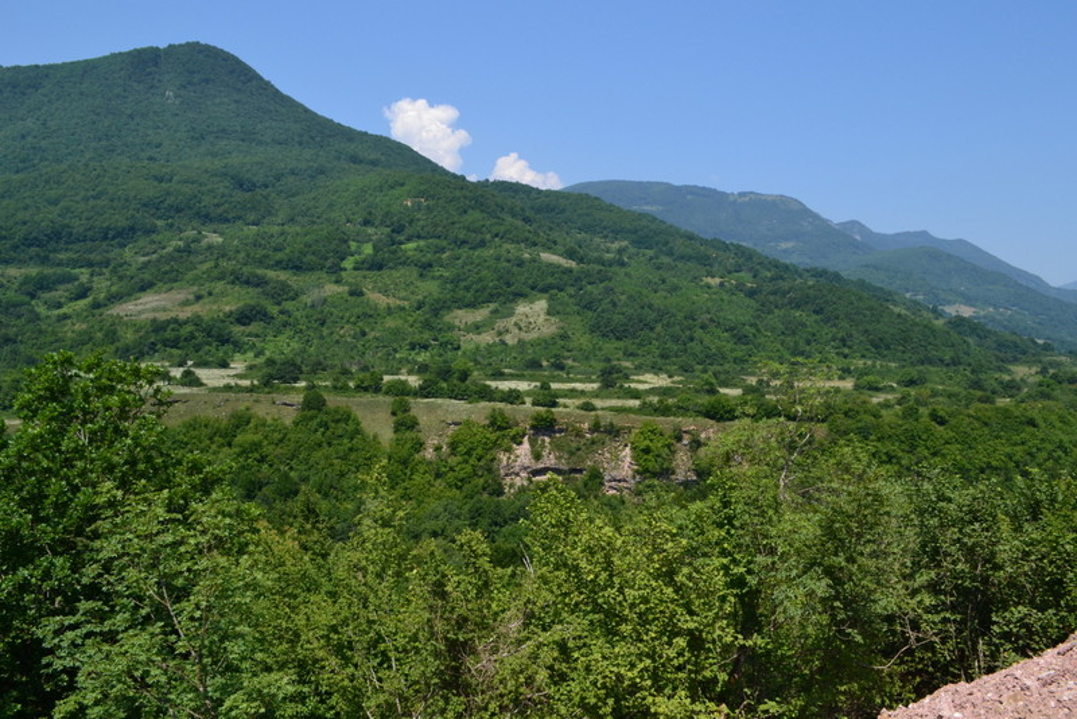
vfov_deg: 48.0
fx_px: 808
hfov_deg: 67.4
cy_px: 360
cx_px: 538
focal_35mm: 27
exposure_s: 1/320
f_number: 10
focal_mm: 18
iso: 400
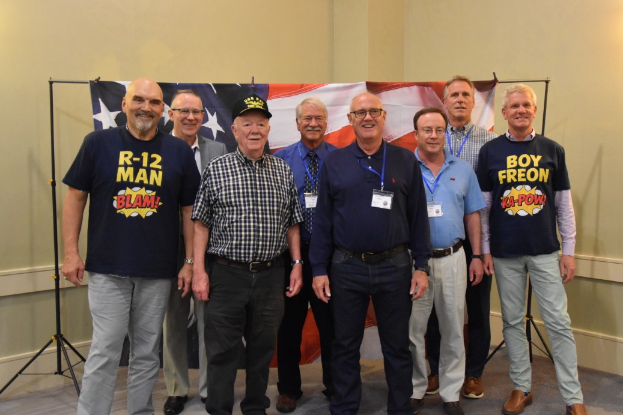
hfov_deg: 48.4
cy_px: 194
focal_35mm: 40
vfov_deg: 33.4
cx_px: 343
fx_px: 692
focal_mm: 24
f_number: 3.8
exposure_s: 1/60
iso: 4500
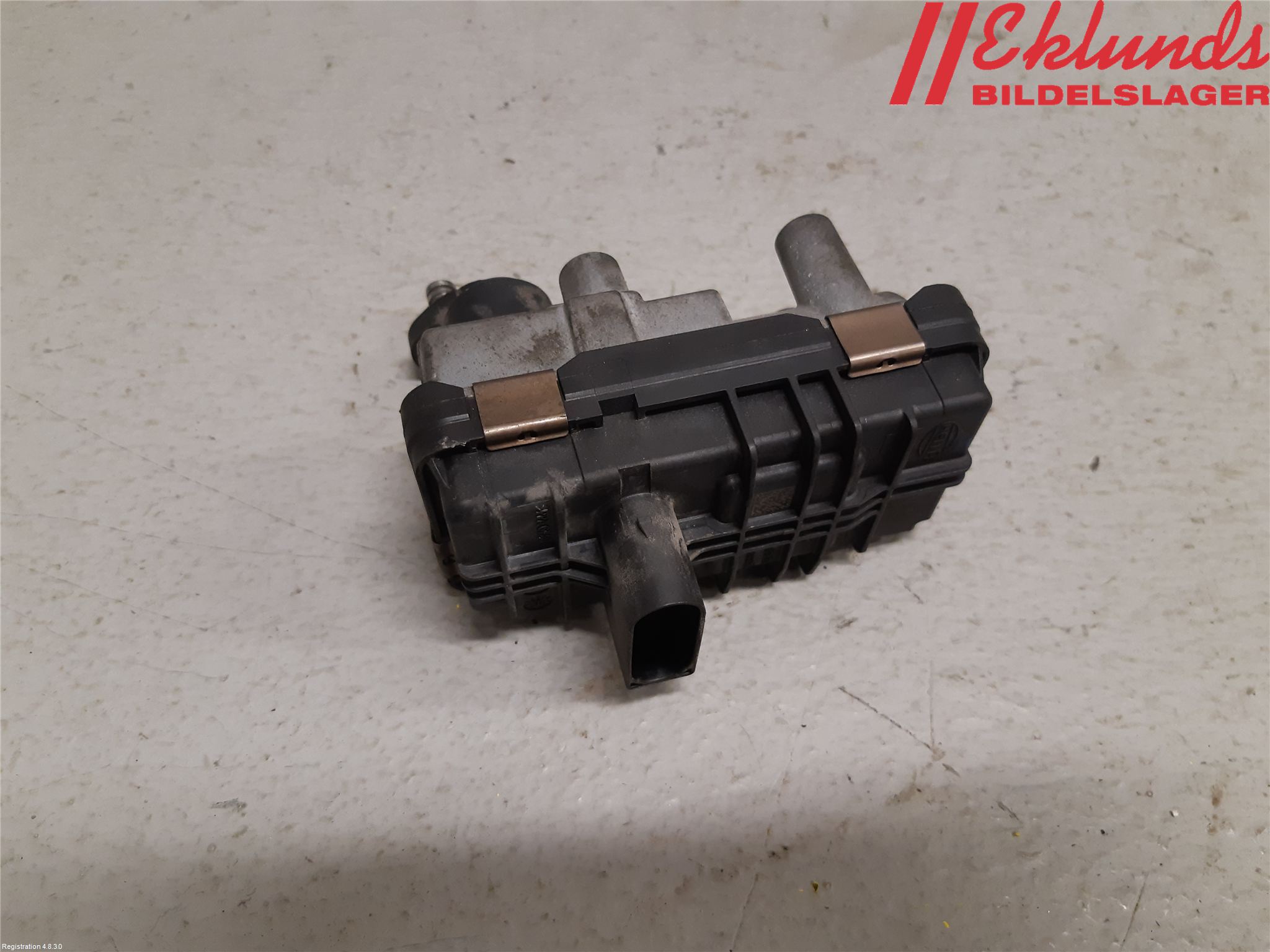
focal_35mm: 26
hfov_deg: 67.3
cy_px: 476
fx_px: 954
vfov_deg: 53.1
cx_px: 635
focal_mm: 3.93
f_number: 1.7
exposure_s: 1/50
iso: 160
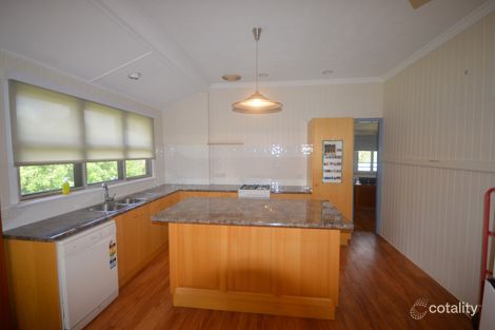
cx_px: 248
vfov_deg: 77.3
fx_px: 206
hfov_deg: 100.4
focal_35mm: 15
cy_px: 165
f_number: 4
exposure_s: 1/60
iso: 640
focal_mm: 10
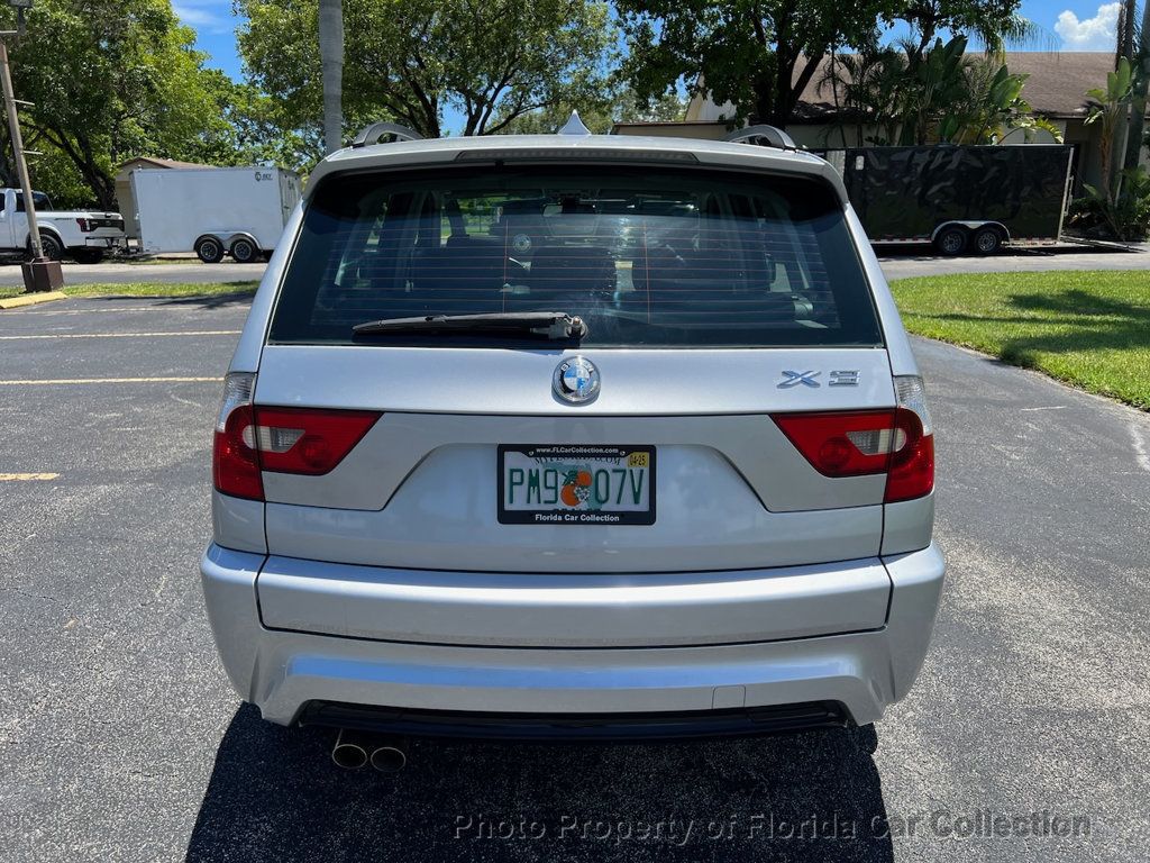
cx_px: 575
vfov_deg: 53.1
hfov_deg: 67.3
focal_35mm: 26
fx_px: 864
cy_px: 432
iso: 50
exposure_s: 1/2513
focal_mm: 5.7
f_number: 1.5
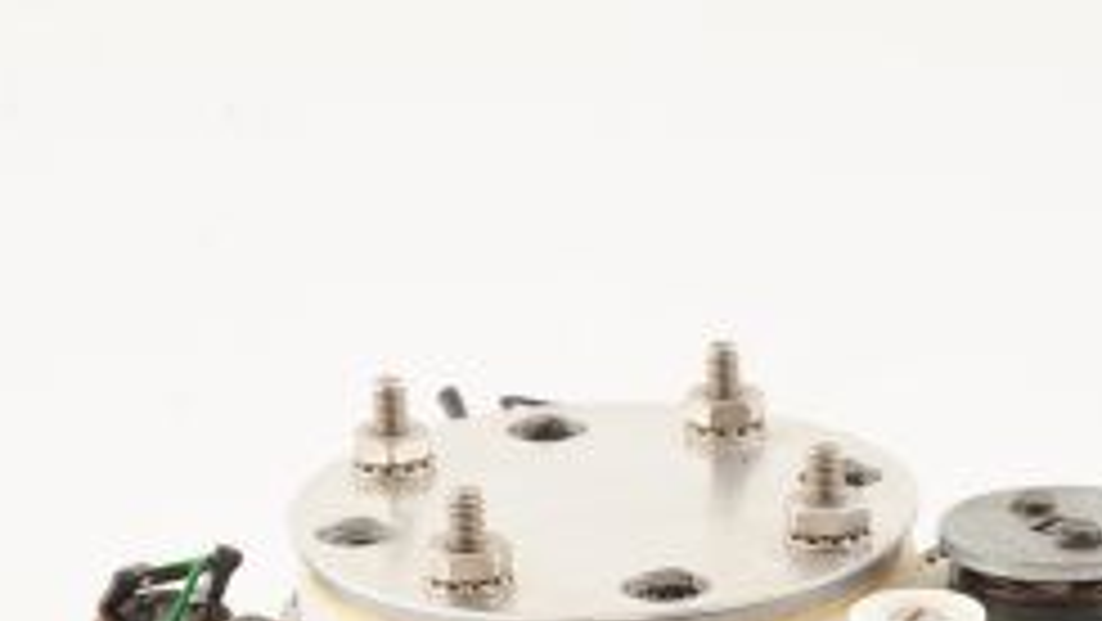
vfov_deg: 9.3
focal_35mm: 128
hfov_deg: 16.7
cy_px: 893
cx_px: 756
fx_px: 3741
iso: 1600
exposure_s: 1/200
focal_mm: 50
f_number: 11
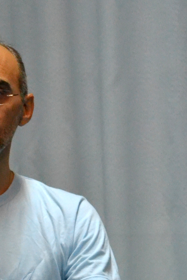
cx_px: -30
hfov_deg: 2.9
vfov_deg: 4.3
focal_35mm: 475
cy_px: 316
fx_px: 3700
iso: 3200
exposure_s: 1/160
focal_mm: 98
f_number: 4.5
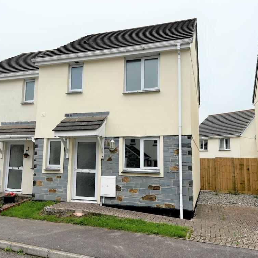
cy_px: 128
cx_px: 115
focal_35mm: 31
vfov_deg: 52.5
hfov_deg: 52.4
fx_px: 261
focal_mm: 5.7
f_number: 1.5
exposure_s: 1/2252
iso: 50
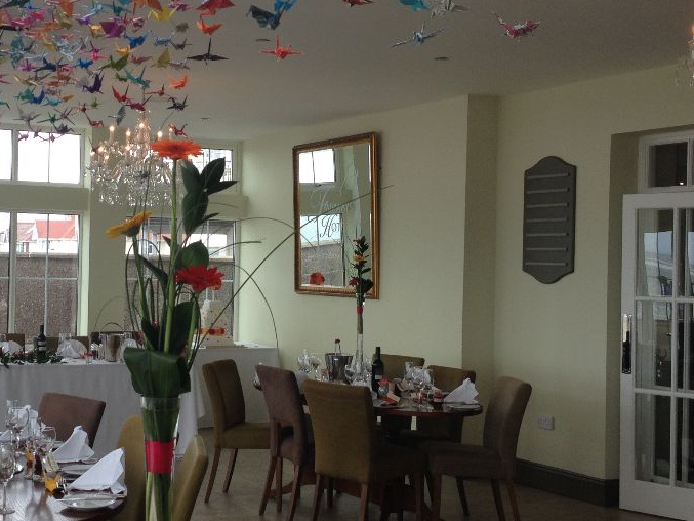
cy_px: 252
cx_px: 217
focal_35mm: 62
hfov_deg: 30.9
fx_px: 1243
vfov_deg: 23.7
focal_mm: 4.28
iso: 50
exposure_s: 1/294
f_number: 2.4
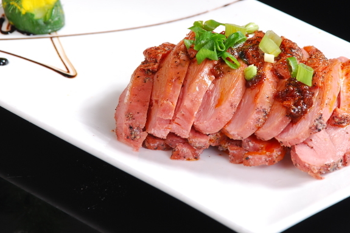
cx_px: 174
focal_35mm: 361
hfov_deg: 5.7
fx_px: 3507
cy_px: 56
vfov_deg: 3.8
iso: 100
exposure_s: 1/125
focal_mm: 135
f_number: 9
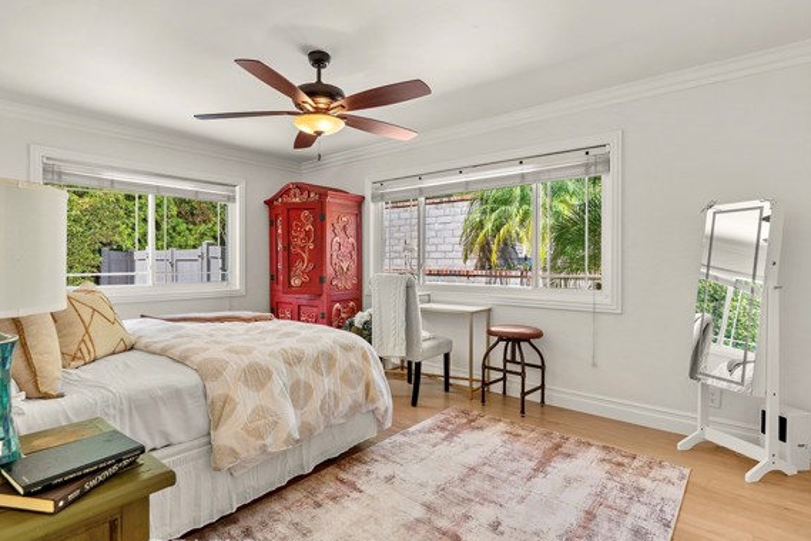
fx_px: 406
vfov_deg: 67.4
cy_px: 268
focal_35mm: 18
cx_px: 379
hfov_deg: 89.9
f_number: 8
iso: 200
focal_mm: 16
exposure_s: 1/3
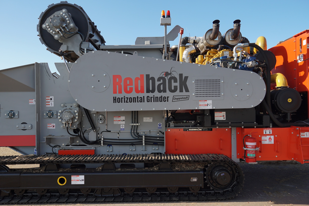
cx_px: 154
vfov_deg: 41.7
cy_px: 103
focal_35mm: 32
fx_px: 270
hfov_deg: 59.5
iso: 125
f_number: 5.6
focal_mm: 21
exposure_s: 1/400
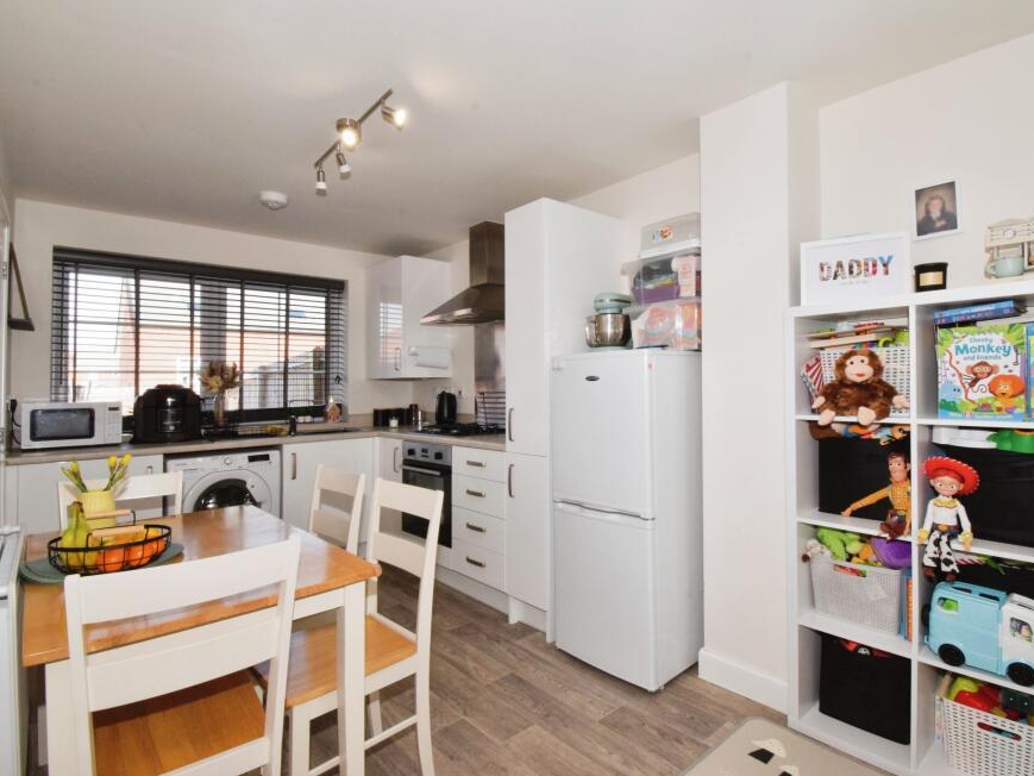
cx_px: 534
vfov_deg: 74.7
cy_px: 372
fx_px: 508
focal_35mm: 17
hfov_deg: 91.0
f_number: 20
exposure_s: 1/60
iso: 1000
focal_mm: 10
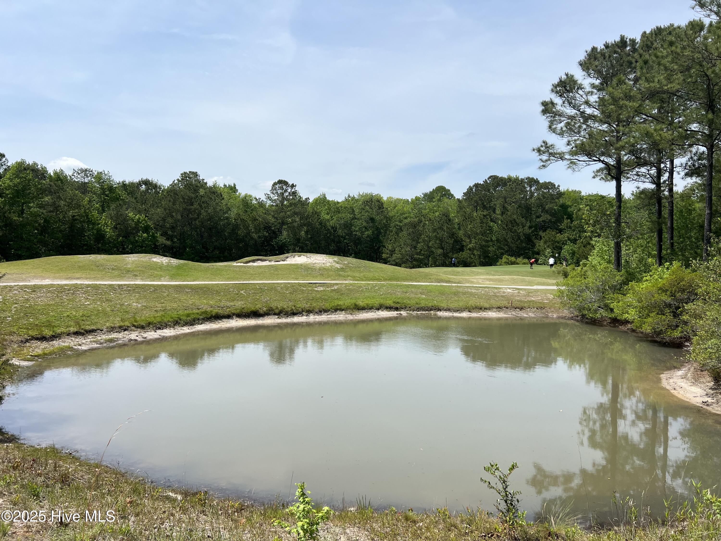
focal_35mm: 26
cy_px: 270
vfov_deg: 53.1
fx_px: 542
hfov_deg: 67.3
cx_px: 360
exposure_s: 1/5587
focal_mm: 5.7
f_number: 1.5
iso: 50
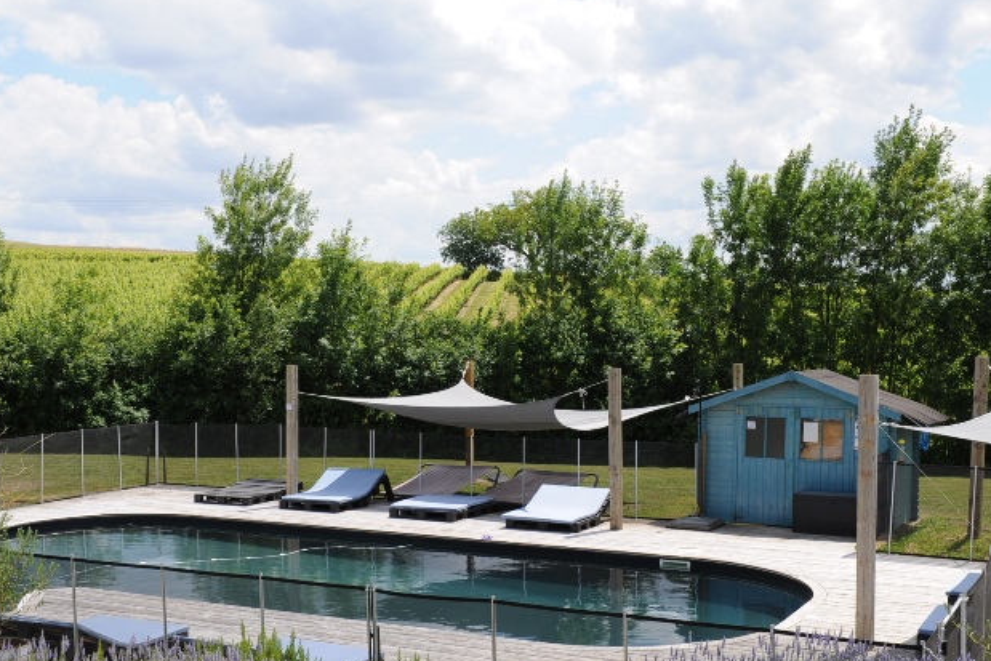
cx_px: 462
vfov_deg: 28.6
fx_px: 1294
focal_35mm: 47
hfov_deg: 41.9
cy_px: 410
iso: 200
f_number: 10
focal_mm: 36
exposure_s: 1/250
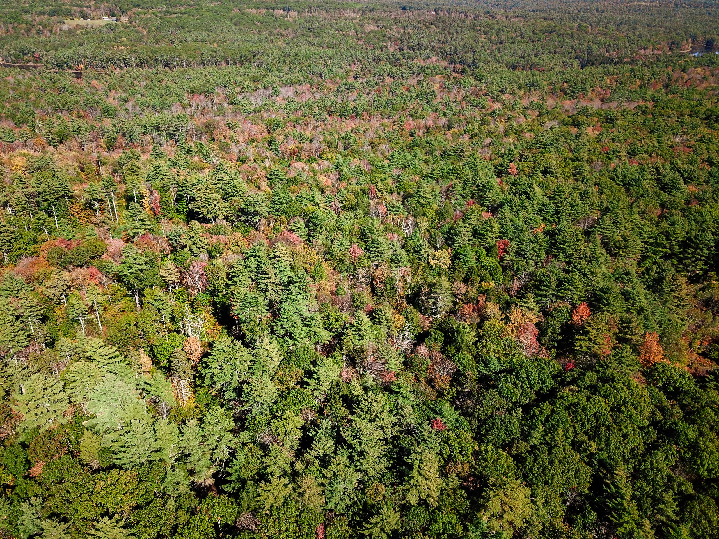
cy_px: 270
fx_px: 540
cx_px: 360
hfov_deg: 67.3
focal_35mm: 26
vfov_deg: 53.1
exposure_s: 1/1200
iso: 100
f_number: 2.2
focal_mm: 4.73
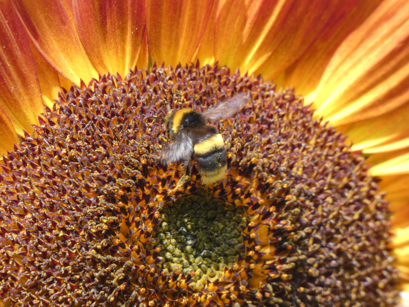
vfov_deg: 1.9
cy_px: 154
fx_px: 9192
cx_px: 204
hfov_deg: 2.5
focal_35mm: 778
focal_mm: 139.4
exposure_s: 1/100
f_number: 7.1
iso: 100
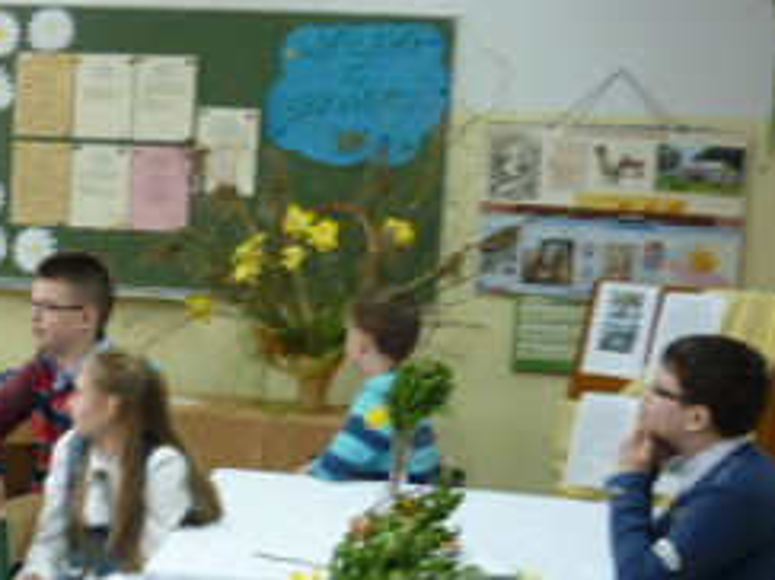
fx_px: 1947
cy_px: 328
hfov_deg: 21.2
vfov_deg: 17.0
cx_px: -121
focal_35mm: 87
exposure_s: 1/30
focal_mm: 5.5
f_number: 2.8
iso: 100
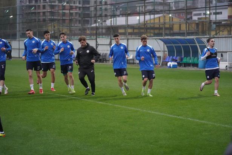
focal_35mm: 105
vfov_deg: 13.0
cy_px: 78
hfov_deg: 19.5
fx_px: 677
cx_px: 116
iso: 12800
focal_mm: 105
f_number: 4.5
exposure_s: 1/1600
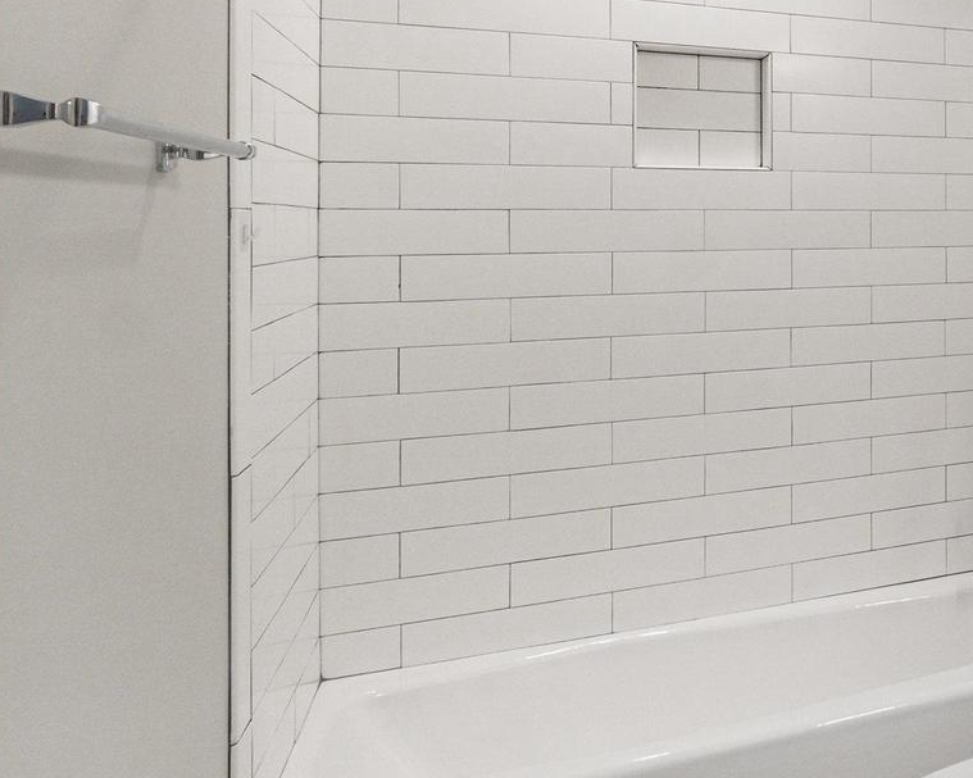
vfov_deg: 38.8
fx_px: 1094
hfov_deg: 34.3
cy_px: 269
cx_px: 1260
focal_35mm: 38
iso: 200
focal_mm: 10
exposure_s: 1/2.5
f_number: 8
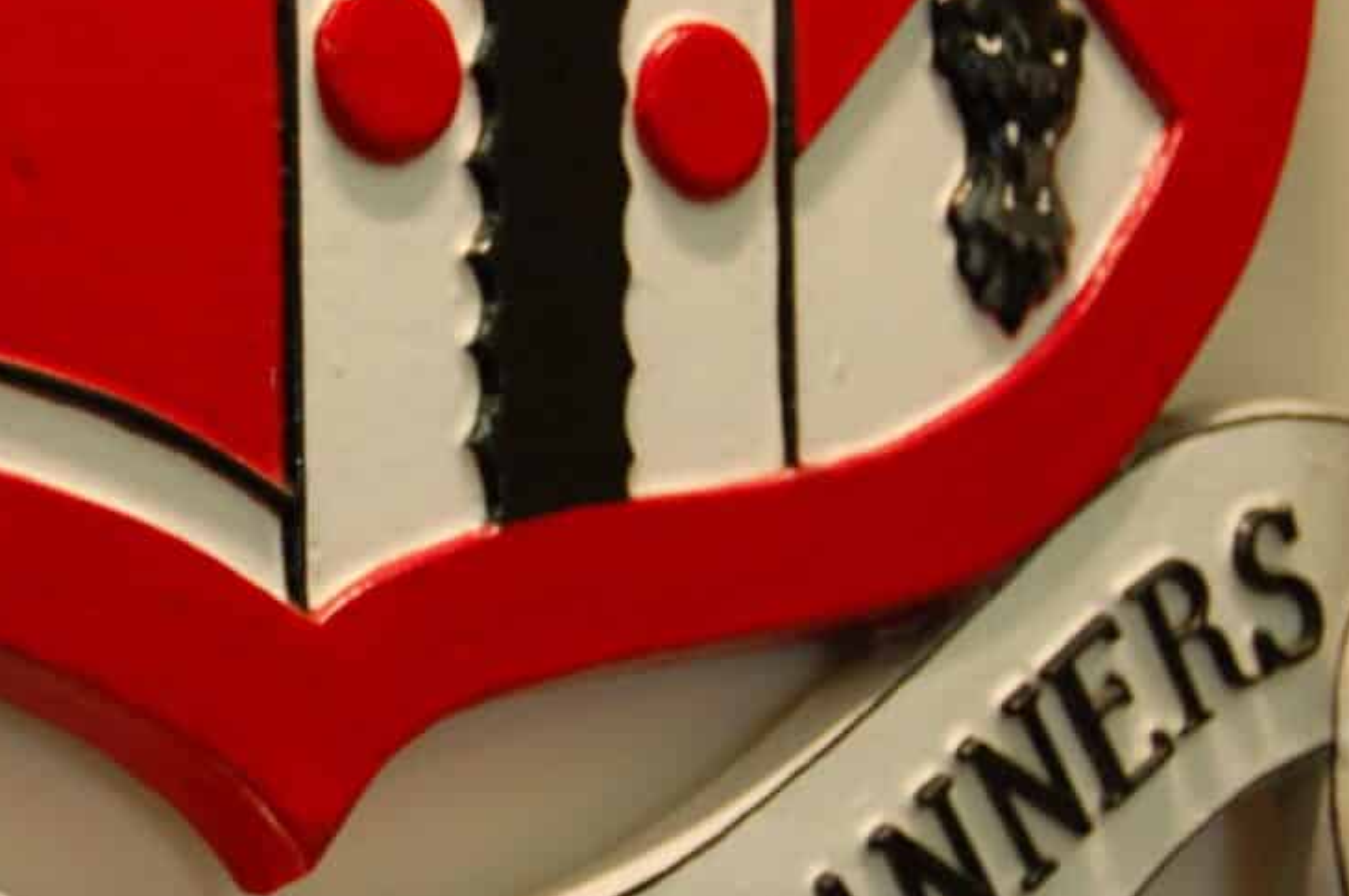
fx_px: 6138
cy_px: 412
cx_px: 89
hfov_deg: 12.4
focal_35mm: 164
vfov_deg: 8.4
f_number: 4.8
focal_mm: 38
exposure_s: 1/25
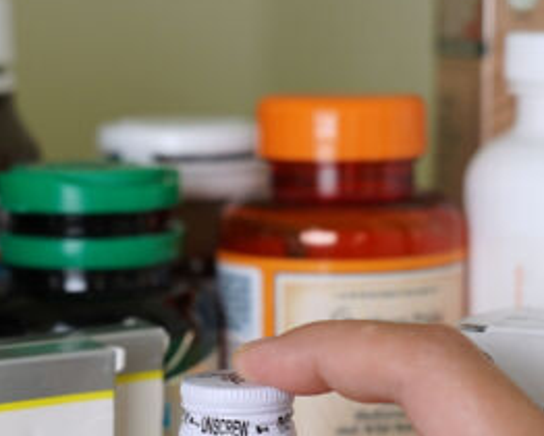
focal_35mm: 143
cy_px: 342
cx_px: 112
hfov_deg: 13.4
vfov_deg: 10.8
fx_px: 2304
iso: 800
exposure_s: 1/100
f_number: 4
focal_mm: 50
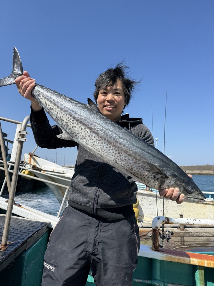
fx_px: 198
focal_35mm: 24
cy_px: 143
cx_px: 107
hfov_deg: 56.8
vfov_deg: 71.6
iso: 80
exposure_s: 1/4405
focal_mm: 6.76
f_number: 1.78
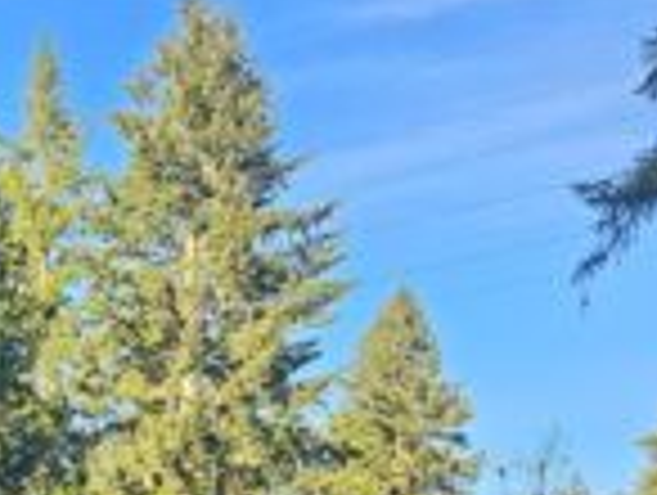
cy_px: 657
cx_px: -207
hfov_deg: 26.0
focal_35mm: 63
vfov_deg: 21.0
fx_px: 1198
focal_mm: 6.3
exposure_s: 1/180
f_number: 1.7
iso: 16
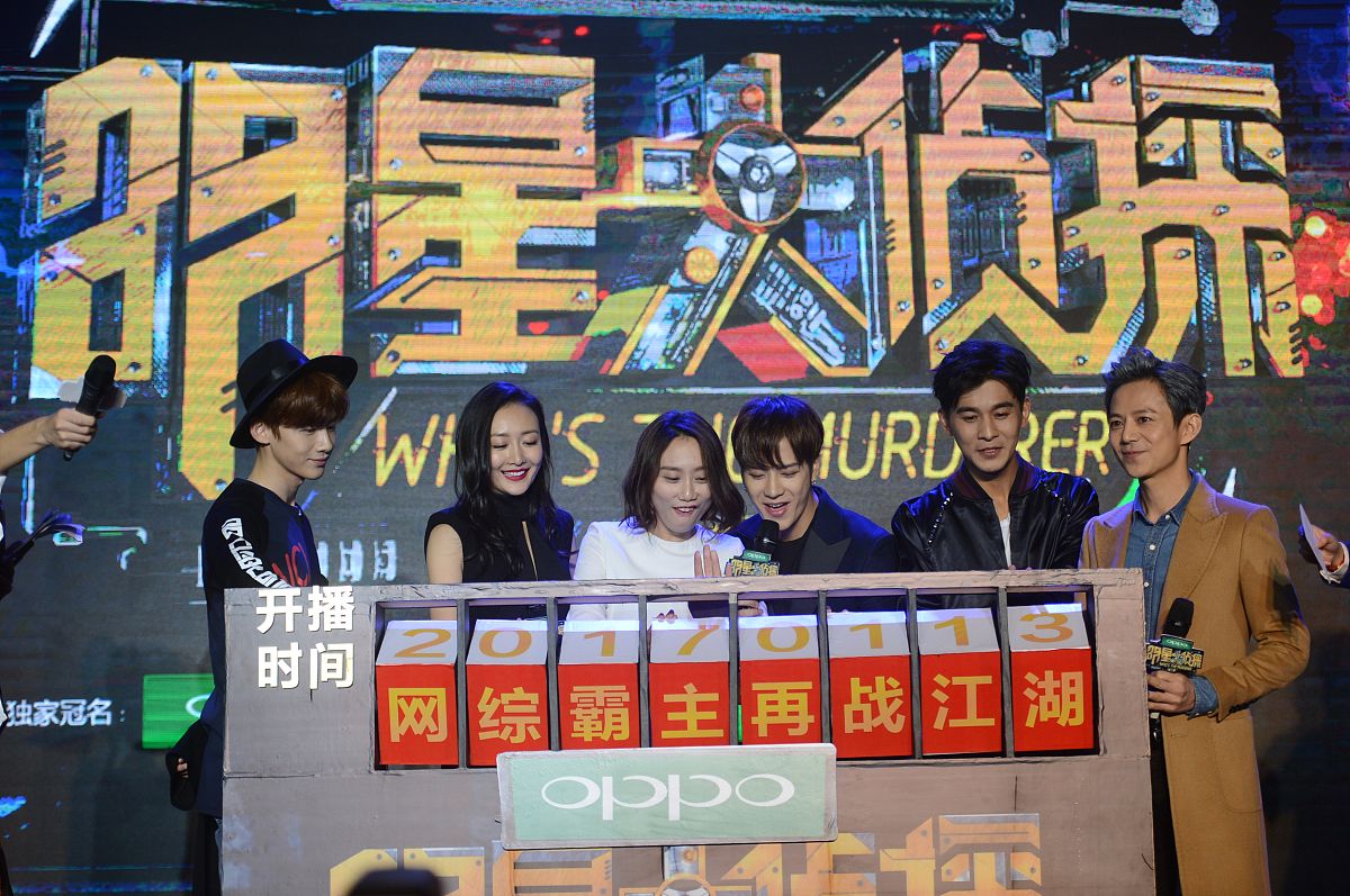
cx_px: 675
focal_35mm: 80
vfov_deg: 17.0
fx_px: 2996
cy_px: 448
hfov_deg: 25.4
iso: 1000
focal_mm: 80
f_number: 2.8
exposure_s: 1/1000
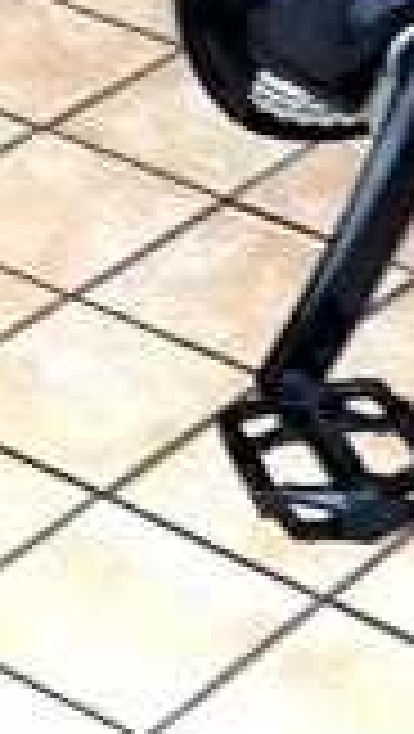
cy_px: -540
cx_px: 230
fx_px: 3776
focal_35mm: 194
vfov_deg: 10.5
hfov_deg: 6.3
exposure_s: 1/60
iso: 32
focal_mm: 4.15
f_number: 2.2
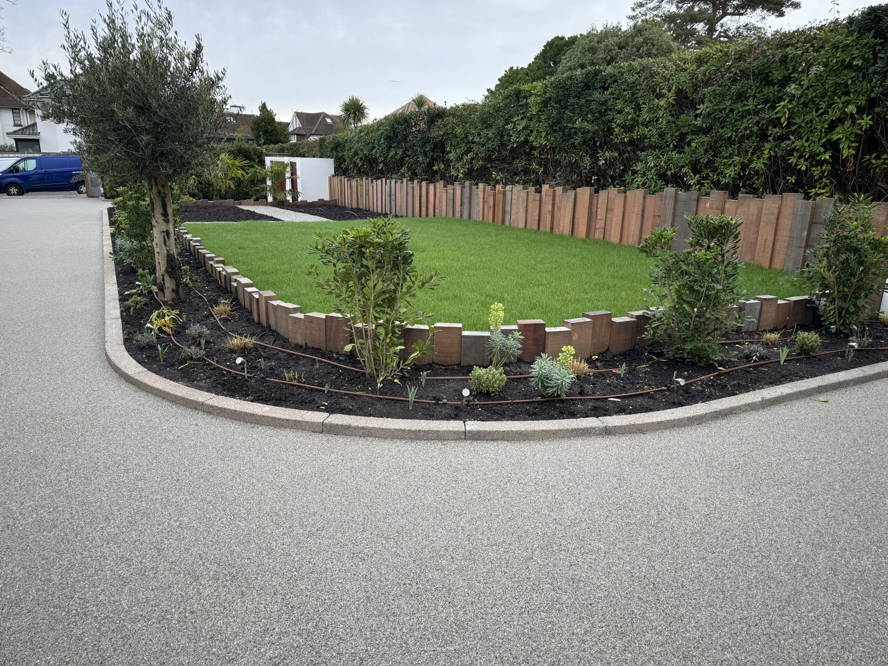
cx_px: 444
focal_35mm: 24
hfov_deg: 71.6
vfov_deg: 56.8
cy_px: 333
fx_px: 616
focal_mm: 6.86
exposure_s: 1/358
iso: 80
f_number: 1.78
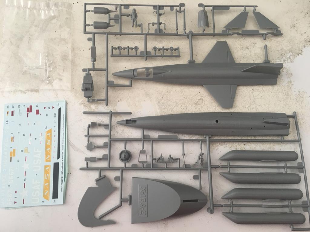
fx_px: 260
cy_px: 116
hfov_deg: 61.7
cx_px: 155
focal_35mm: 29
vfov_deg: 48.2
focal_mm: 4.15
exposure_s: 1/17
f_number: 2.2
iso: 40
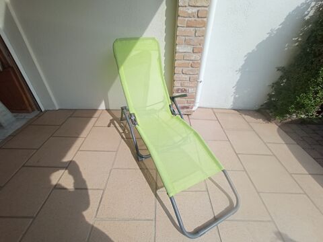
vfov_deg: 81.7
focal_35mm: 15
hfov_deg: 98.2
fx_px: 140
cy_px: 121
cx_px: 162
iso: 113
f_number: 2.2
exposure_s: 1/1488
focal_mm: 1.65
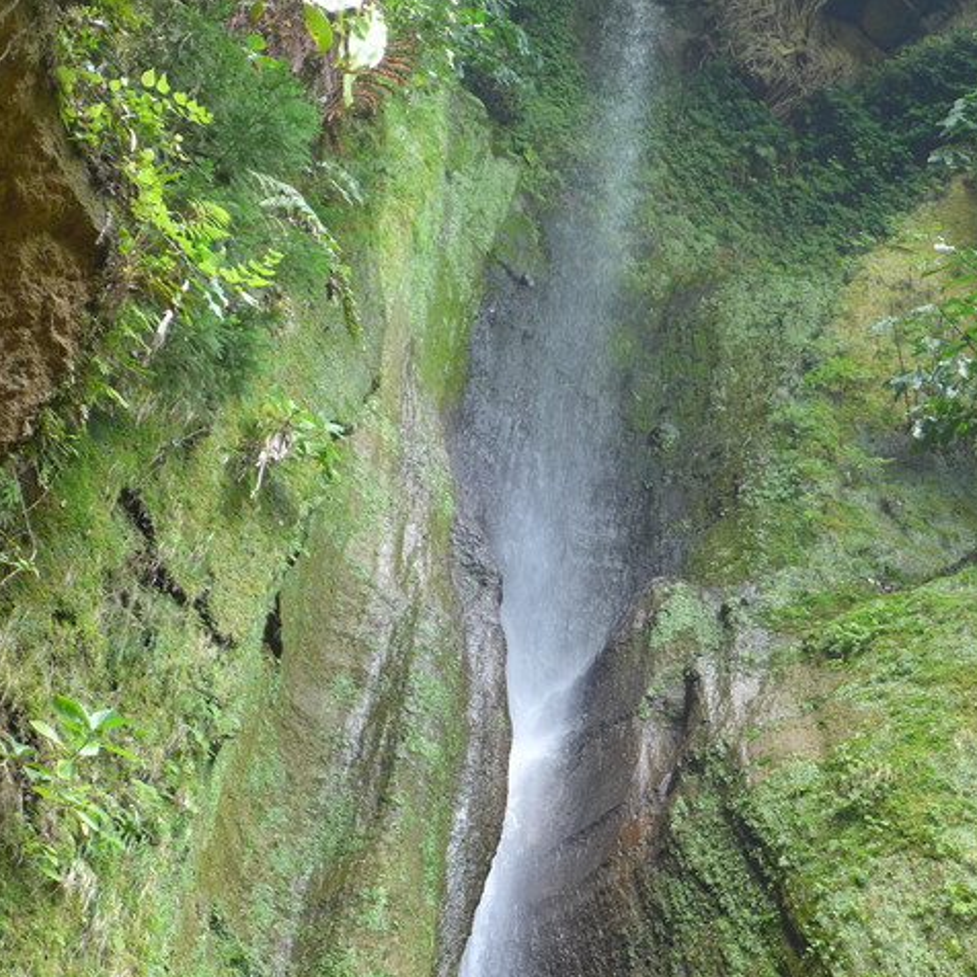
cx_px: 721
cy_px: 488
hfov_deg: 22.3
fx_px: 2459
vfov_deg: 22.5
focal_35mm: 77
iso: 320
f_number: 2
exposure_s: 1/100
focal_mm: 11.8
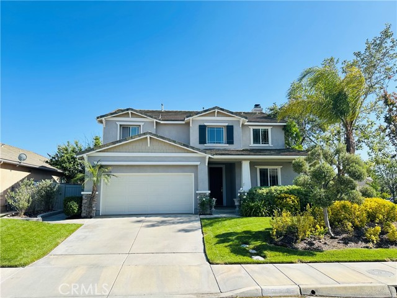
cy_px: 149
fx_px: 275
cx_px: 198
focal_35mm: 24
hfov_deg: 71.6
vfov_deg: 56.8
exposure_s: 1/2469
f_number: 1.78
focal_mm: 6.86
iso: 80
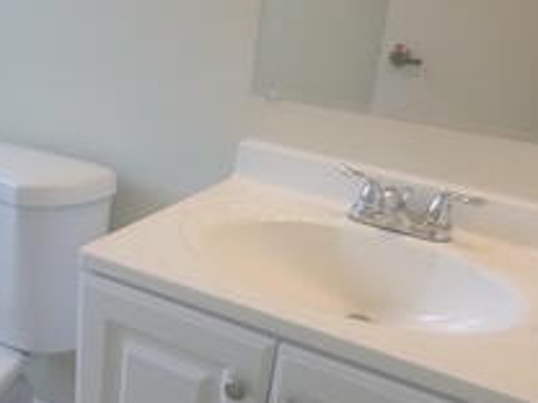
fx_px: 746
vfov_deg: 29.3
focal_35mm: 48
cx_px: 96
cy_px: 344
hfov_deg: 38.0
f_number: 3.9
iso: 400
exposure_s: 1/60
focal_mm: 4.5
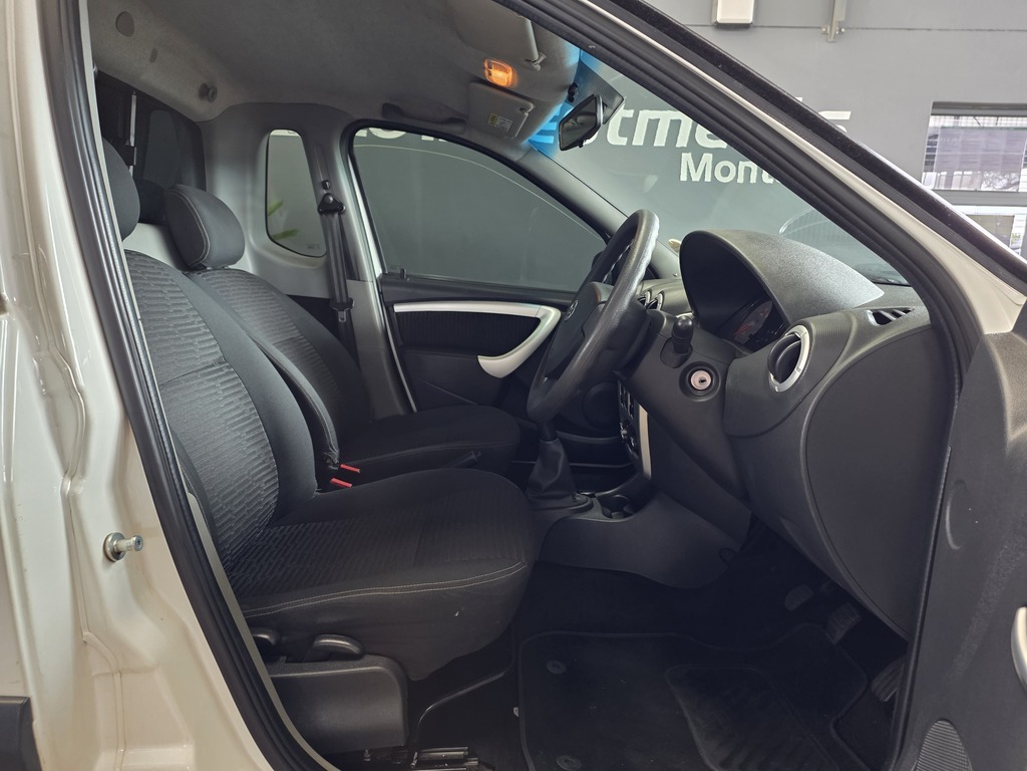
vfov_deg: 58.9
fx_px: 682
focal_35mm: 23
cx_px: 514
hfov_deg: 73.9
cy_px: 386
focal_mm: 6.25
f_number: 1.7
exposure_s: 1/100
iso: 400
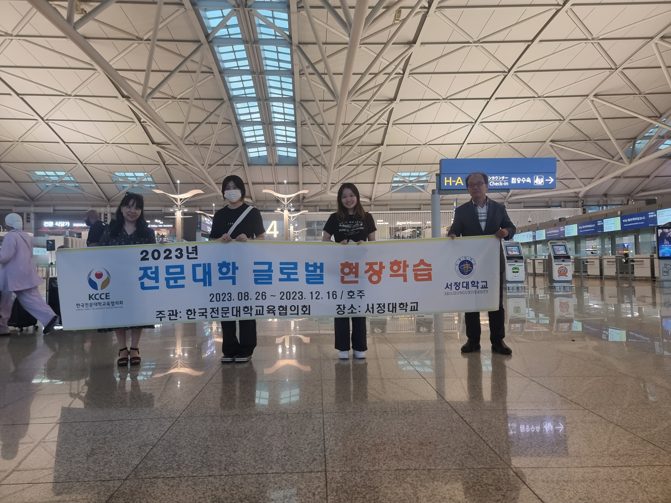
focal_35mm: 24
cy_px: 252
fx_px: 465
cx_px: 336
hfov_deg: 71.6
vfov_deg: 56.8
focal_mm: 6.7
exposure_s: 1/120
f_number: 1.8
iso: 200
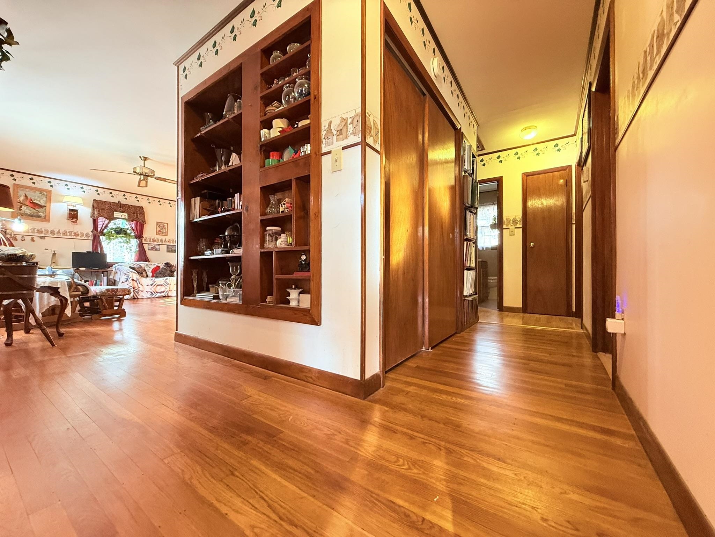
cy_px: 268
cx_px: 358
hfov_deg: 102.1
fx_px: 289
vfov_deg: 85.7
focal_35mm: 14
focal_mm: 2.22
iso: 400
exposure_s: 1/60
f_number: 2.2
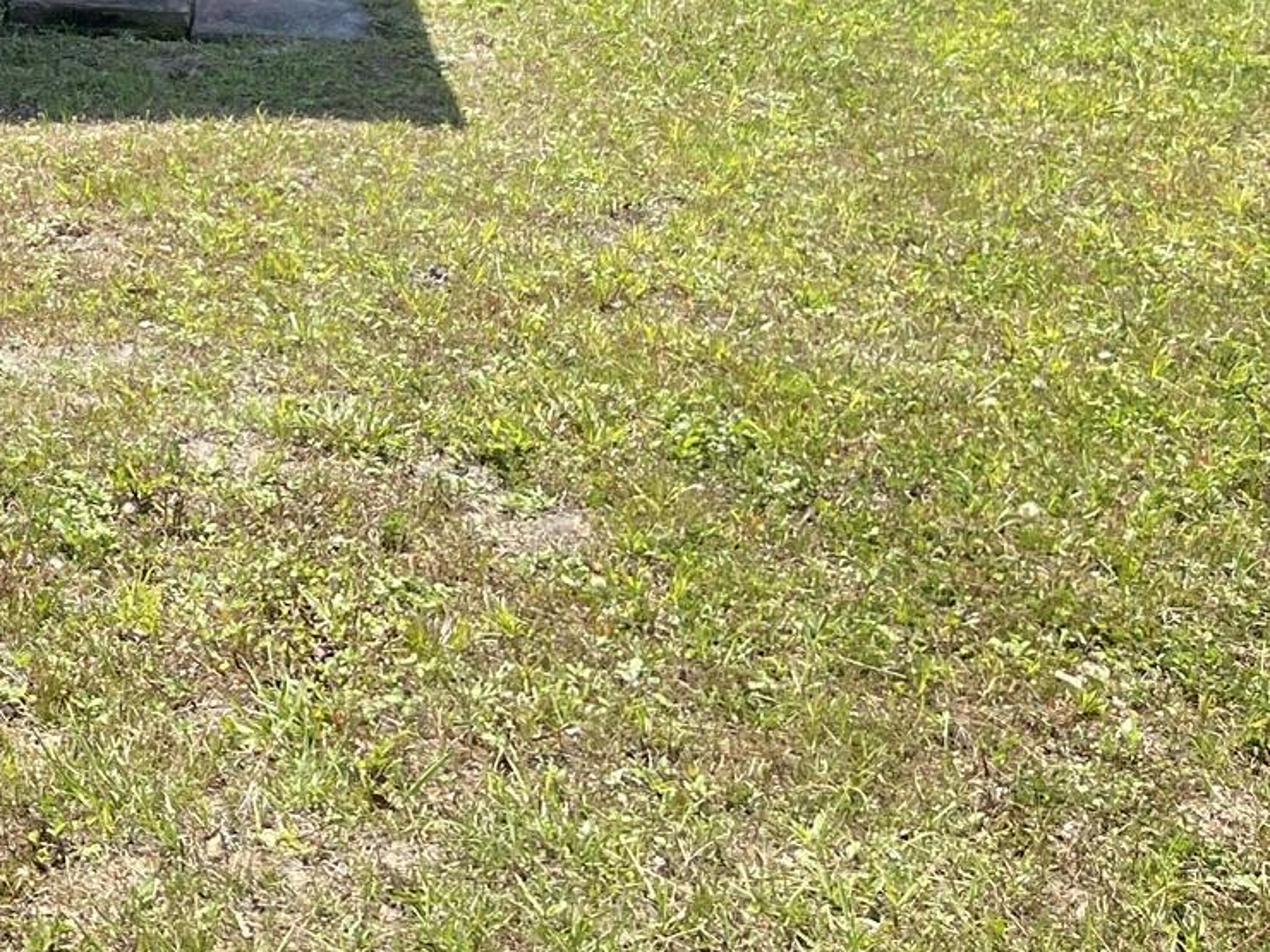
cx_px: -431
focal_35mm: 72
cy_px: -331
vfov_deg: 18.8
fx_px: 2642
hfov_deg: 23.5
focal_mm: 4.2
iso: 32
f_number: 1.6
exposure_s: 1/1350
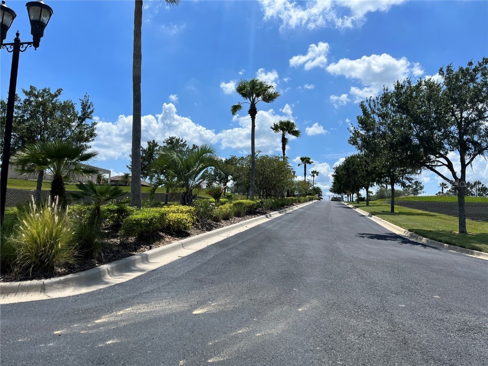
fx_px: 367
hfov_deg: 67.3
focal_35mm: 26
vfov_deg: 53.1
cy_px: 183
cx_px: 244
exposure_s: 1/5848
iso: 50
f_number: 1.6
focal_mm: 5.1
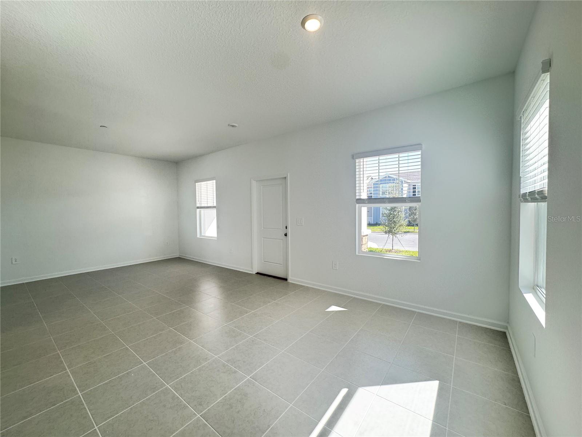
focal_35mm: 14
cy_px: 218
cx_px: 291
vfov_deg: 85.7
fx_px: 235
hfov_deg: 102.1
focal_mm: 2.22
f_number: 2.2
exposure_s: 1/120
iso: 200
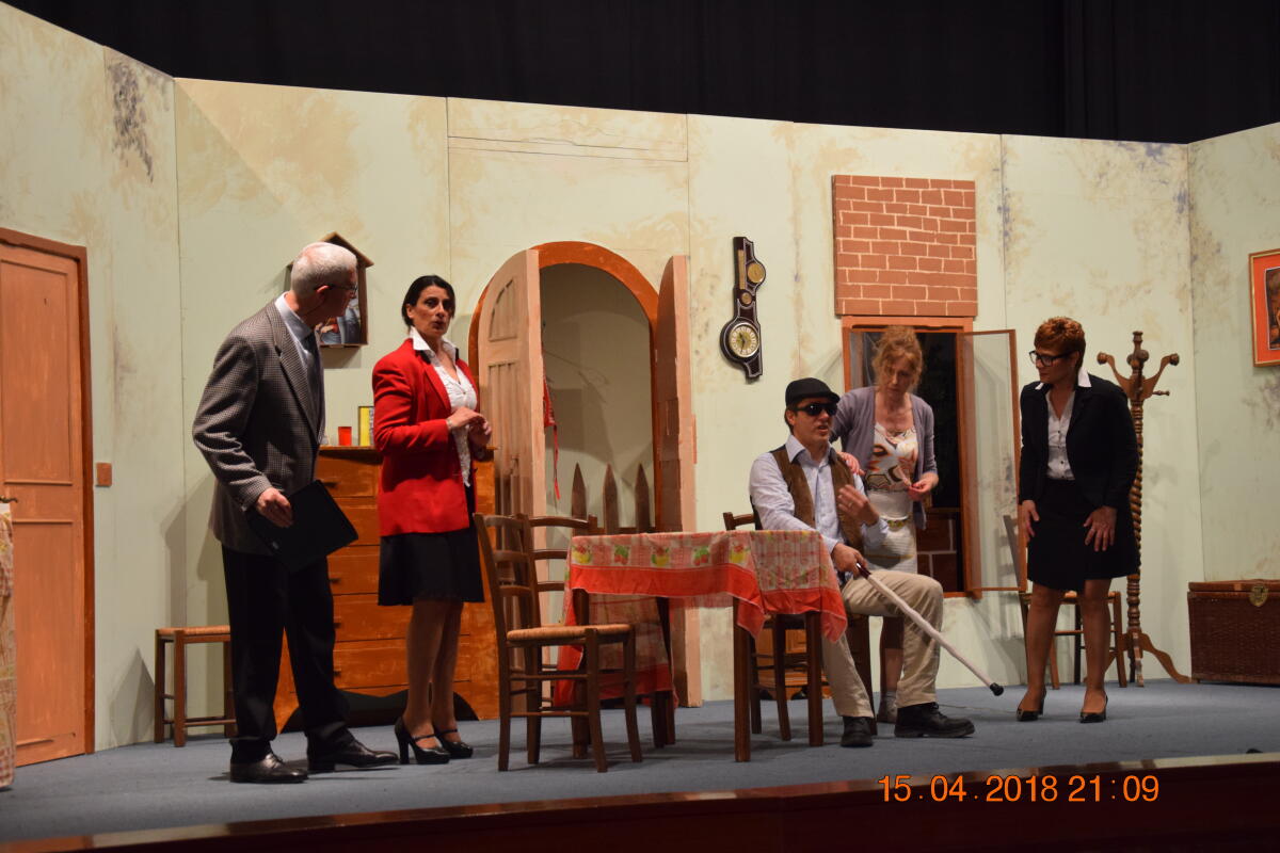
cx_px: 640
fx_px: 2240
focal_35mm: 63
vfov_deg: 21.6
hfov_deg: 31.9
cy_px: 426
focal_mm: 42
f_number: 4.8
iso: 1600
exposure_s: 1/60
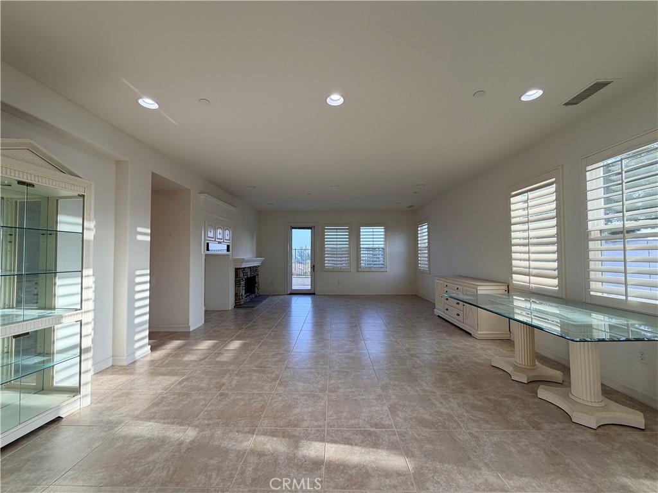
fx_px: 266
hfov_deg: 102.1
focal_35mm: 14
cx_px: 329
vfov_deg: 85.7
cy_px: 246
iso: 40
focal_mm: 2.22
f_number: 2.2
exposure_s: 1/120
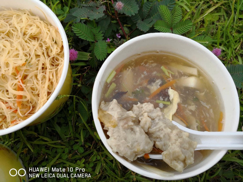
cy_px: 91
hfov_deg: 65.3
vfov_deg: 51.4
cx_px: 122
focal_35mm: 27
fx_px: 190
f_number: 1.6
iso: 50
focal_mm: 3.95
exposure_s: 1/1684
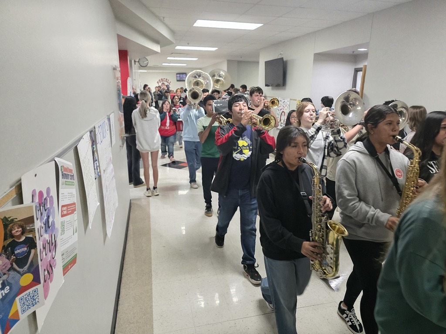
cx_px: 223
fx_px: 296
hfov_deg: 73.9
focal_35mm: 23
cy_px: 167
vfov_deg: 58.9
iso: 1000
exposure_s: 1/120
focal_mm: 6.3
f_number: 1.7
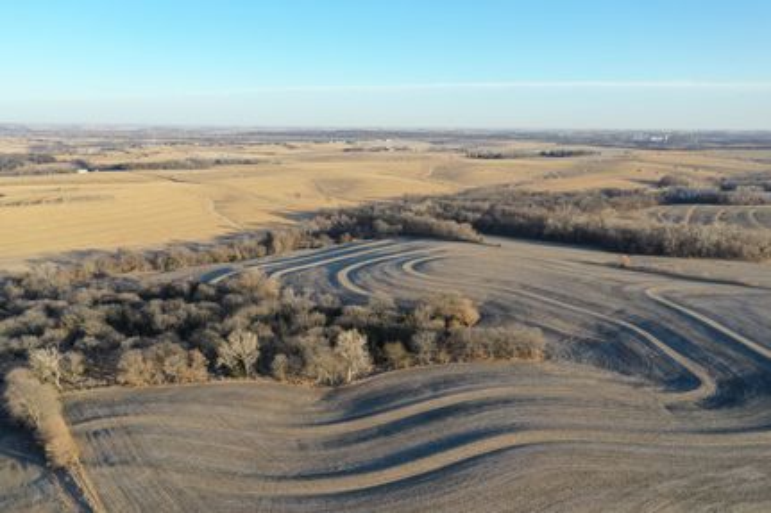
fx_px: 599
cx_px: 386
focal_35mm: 28
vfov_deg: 46.4
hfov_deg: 65.5
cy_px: 256
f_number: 5
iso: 100
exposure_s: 1/200
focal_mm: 10.26
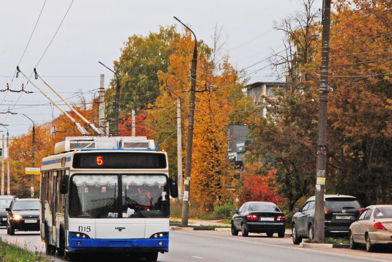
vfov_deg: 7.0
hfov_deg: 10.4
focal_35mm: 197
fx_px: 2147
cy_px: 108
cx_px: 117
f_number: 22
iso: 800
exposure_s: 1/60
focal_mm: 90
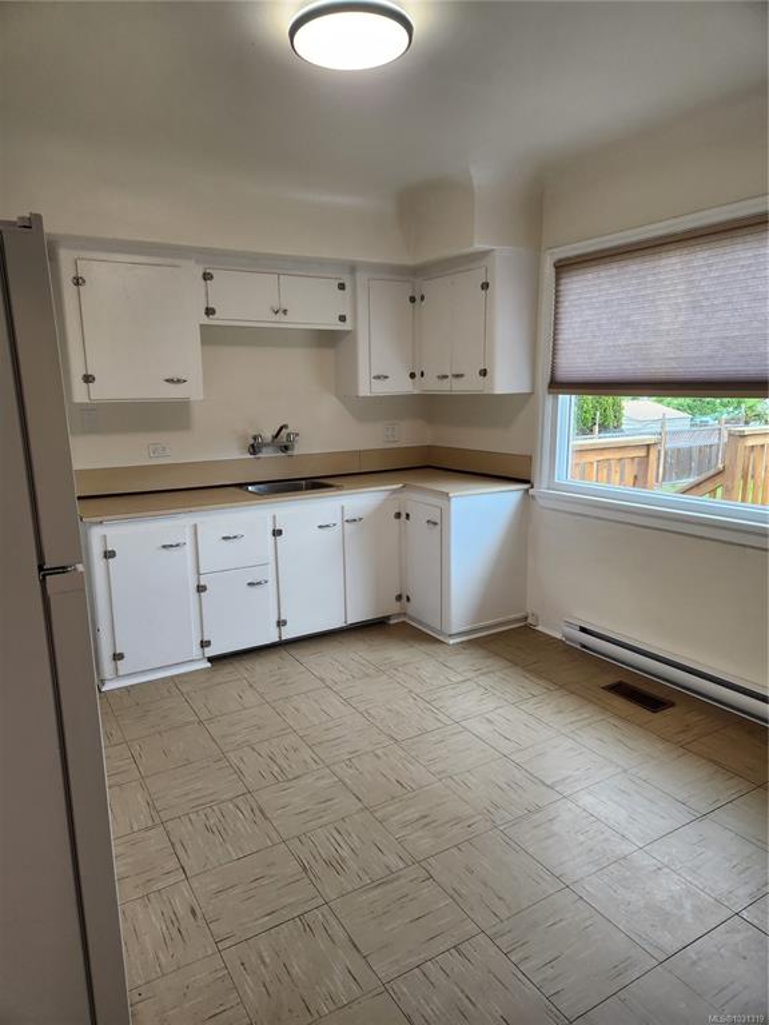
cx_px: 384
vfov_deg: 73.9
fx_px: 681
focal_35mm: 23
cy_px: 512
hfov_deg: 58.9
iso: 125
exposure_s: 1/180
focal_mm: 5.4
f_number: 1.8
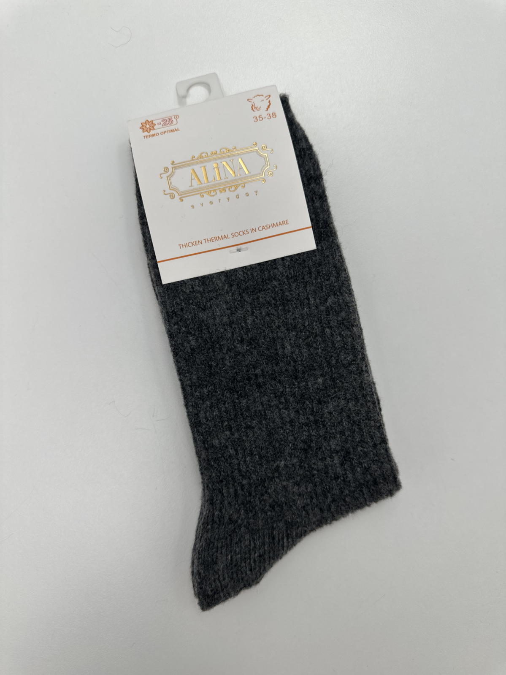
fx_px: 468
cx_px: 253
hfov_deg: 56.8
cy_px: 338
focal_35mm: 24
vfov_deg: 71.6
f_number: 1.78
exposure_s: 1/206
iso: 64
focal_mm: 6.86
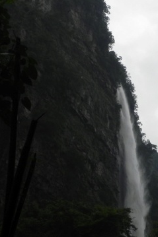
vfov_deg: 26.9
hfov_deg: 17.6
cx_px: 167
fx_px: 494
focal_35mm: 75
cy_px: 150
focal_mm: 6.6
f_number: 8
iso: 160
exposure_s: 1/450
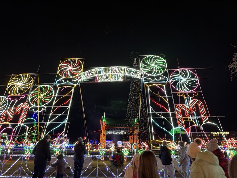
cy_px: 89
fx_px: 164
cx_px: 118
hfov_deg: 71.6
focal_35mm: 24
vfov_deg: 56.8
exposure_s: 1/40
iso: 800
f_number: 1.78
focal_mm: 6.76
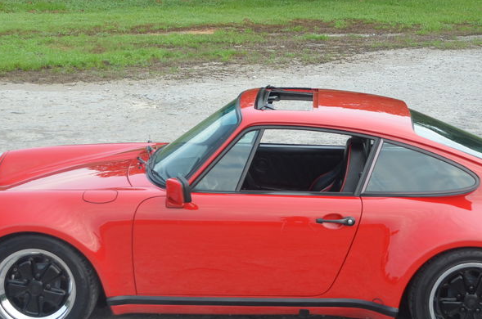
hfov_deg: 25.1
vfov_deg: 16.8
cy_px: 148
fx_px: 1080
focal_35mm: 81
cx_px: 268
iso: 560
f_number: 4
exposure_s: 1/60
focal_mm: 31
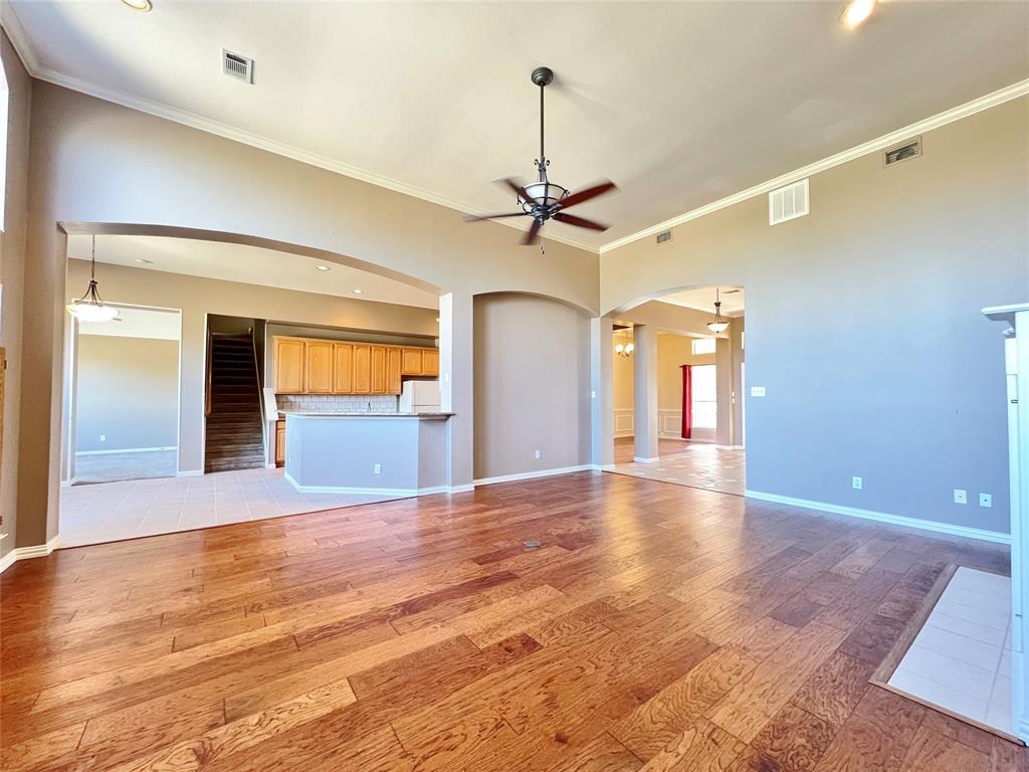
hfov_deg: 106.2
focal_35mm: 13
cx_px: 514
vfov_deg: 89.9
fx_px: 386
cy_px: 386
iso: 500
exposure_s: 1/60
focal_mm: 1.57
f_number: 1.8
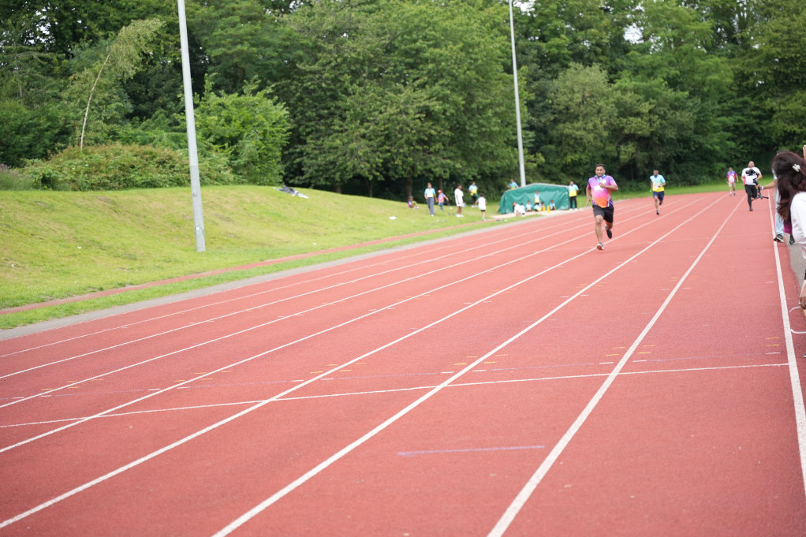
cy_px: 268
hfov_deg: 31.1
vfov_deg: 21.0
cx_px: 403
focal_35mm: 65
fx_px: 1450
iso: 250
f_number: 2.8
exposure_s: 1/640
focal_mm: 64.8
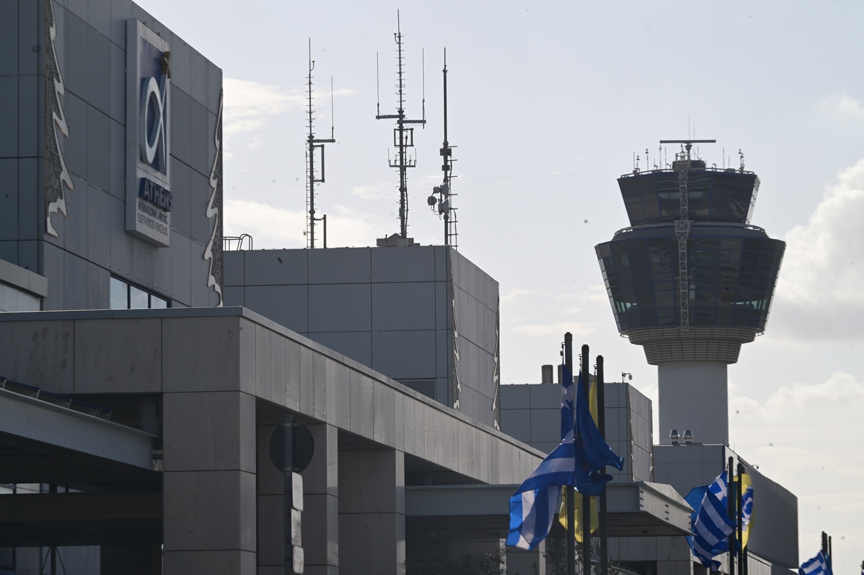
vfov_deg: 8.3
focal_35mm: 165
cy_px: 288
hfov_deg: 12.5
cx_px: 432
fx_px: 3959
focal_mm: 165
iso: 200
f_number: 20
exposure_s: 1/250
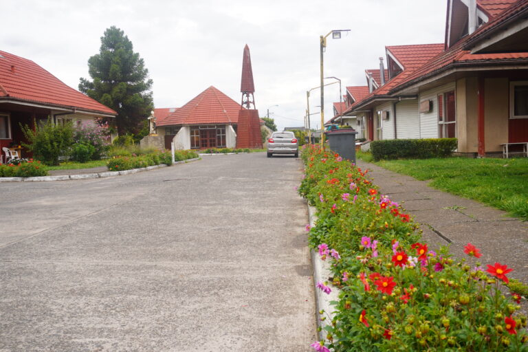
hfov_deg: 51.3
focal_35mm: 38
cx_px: 264
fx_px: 550
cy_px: 176
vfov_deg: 35.5
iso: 100
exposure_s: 1/200
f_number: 5.6
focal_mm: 25
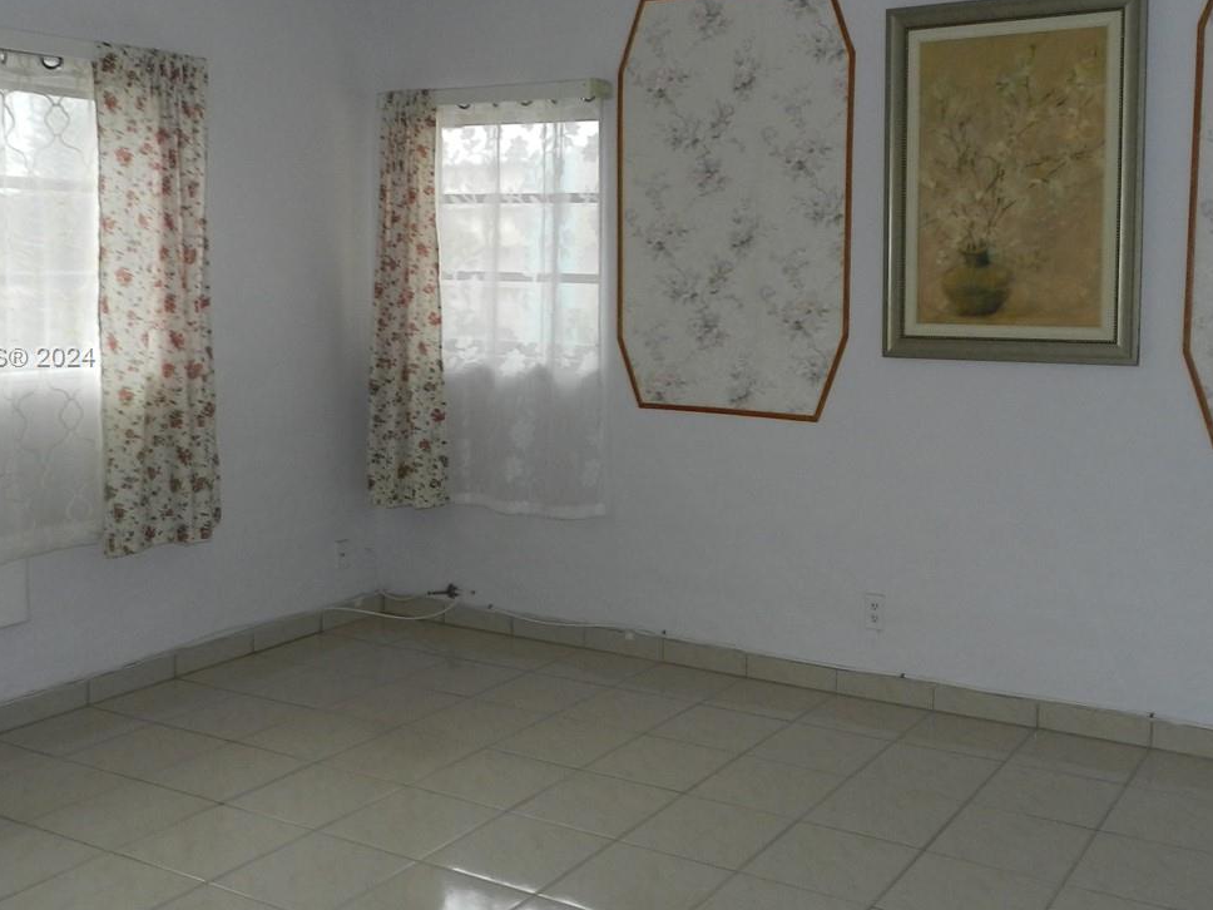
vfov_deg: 37.6
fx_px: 1332
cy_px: 358
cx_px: 695
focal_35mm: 38
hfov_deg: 48.8
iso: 200
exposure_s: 1/30
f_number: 3.4
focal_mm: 4
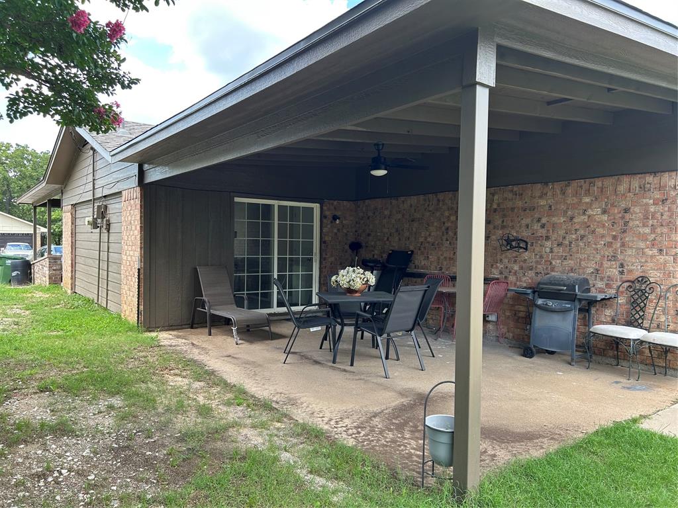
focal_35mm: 26
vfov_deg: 53.1
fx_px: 509
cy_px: 254
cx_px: 339
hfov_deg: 67.3
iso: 50
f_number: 1.5
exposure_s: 1/327
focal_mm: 5.7
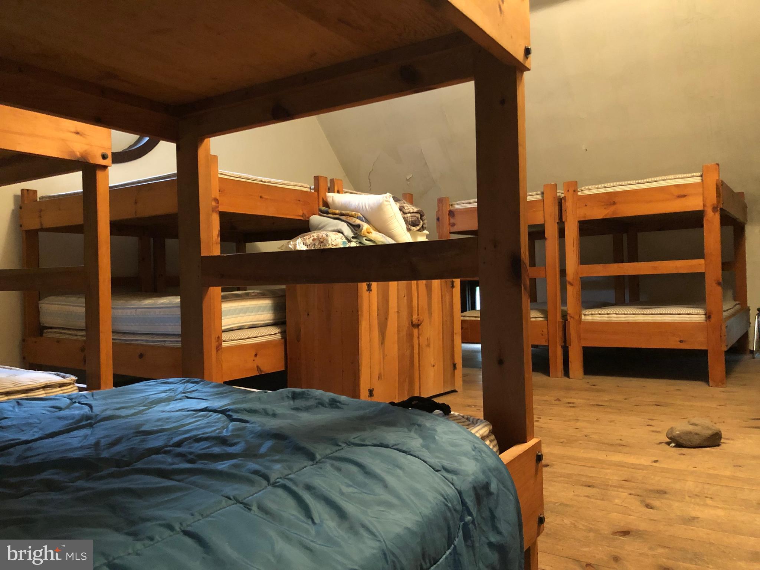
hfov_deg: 63.4
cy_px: 285
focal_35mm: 28
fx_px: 615
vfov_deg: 49.7
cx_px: 380
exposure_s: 1/4
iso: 125
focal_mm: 3.99
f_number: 1.8
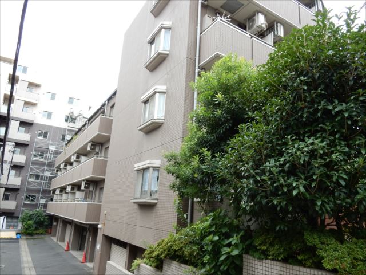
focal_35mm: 25
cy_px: 138
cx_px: 183
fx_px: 264
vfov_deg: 54.9
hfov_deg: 69.4
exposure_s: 1/125
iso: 125
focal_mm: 4.5
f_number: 3.7
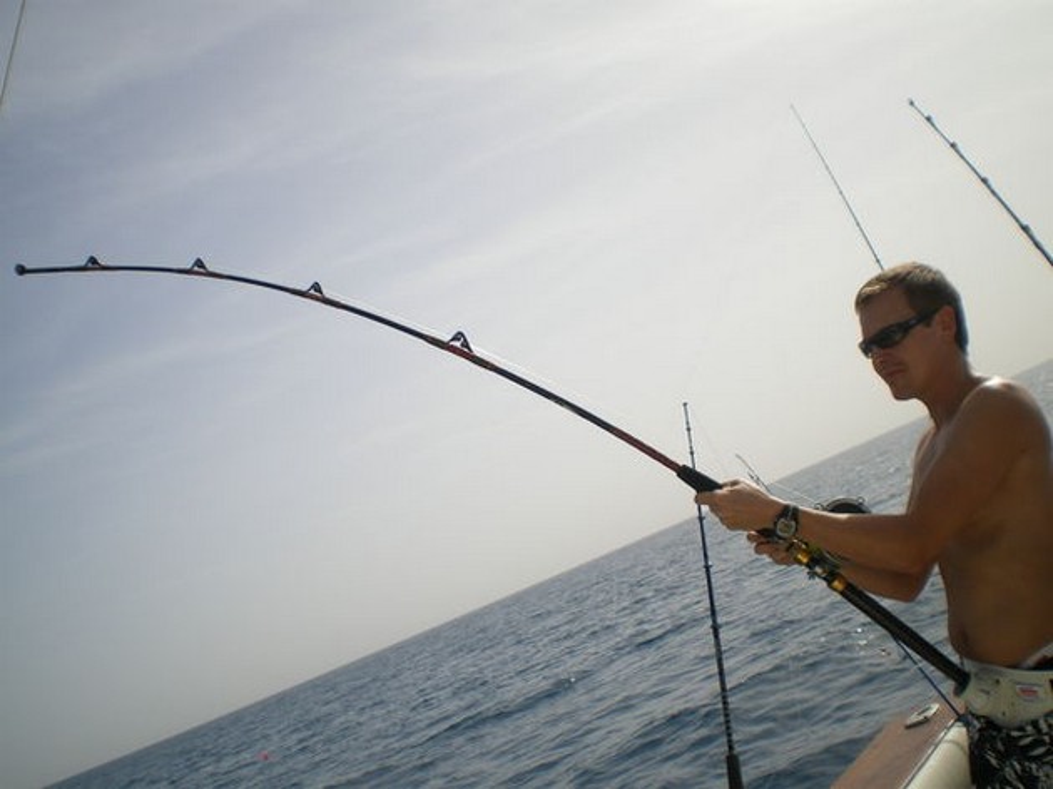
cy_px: 394
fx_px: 1095
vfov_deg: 39.6
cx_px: 526
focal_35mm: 36
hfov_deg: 51.4
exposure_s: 1/800
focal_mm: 6.3
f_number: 4.6
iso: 50
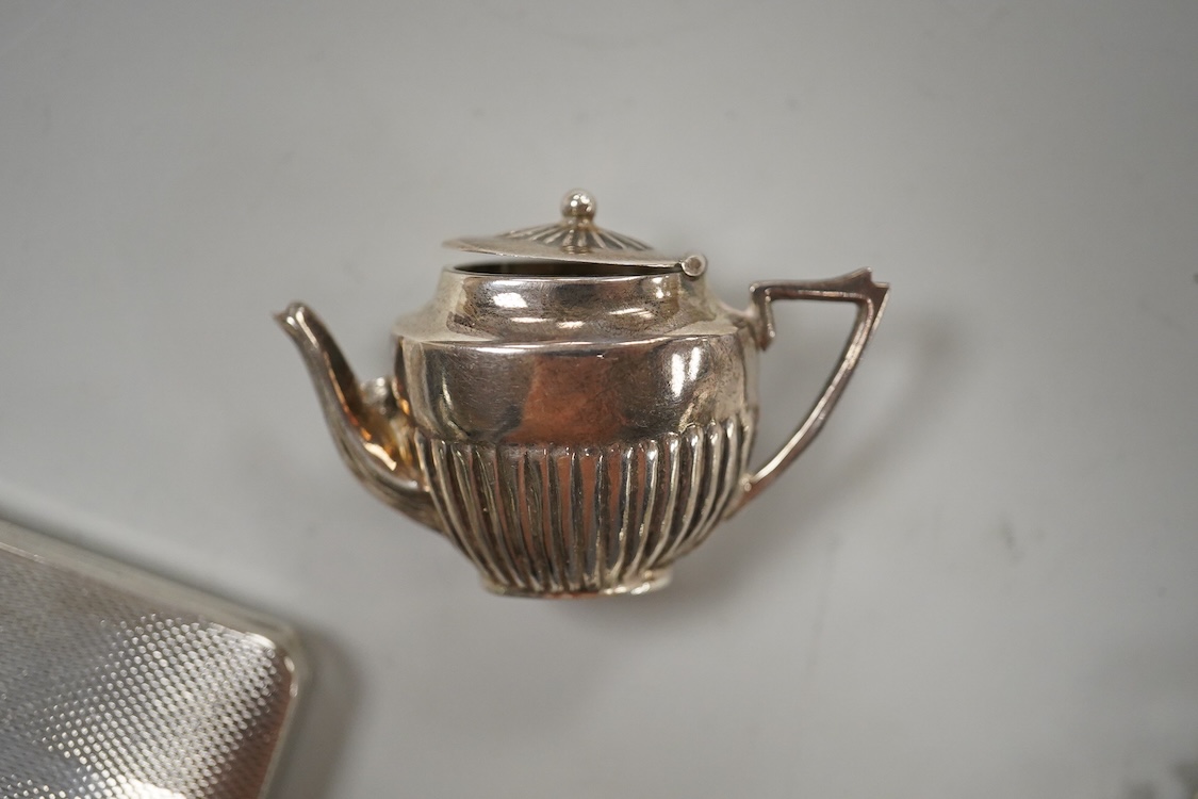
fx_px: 1497
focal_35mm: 45
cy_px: 400
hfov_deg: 43.6
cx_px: 599
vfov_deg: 29.9
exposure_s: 1/640
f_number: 4.5
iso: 2500
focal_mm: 30
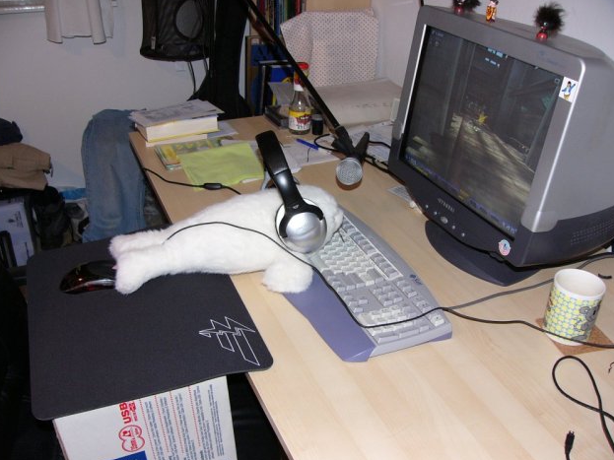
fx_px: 656
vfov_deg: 38.7
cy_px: 228
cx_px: 303
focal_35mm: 37
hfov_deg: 50.1
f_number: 2.8
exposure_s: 1/50
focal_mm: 6
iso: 100
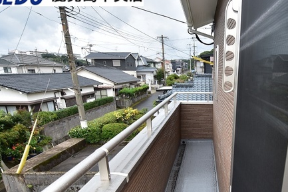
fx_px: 208
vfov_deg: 47.5
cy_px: 146
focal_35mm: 26
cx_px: 204
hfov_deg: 66.5
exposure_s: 1/200
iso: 160
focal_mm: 10
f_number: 5
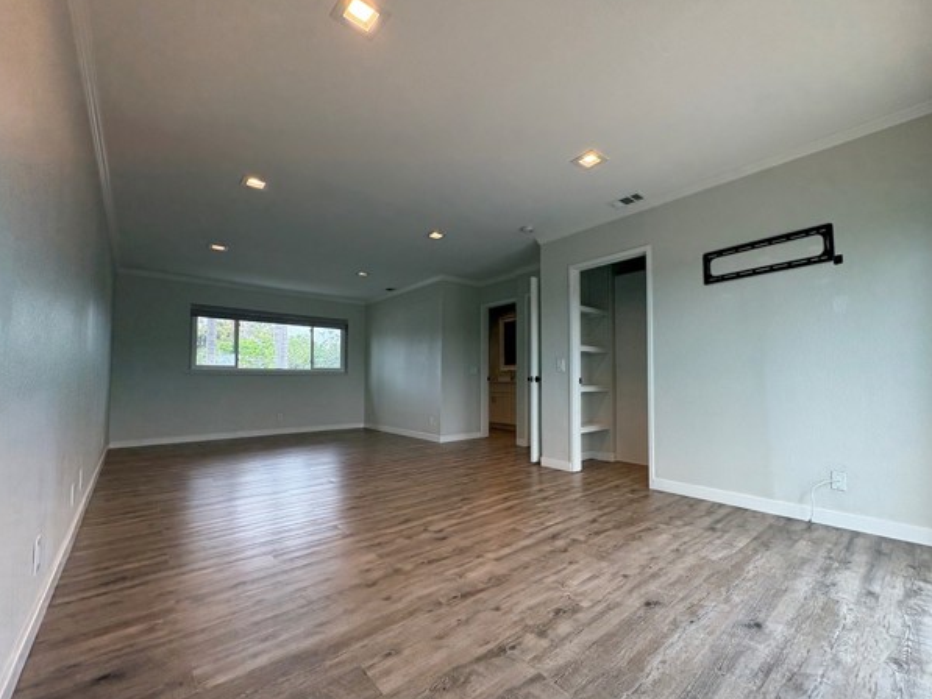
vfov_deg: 81.7
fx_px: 404
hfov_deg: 98.1
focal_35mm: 15
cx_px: 486
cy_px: 364
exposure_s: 1/141
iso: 125
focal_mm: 2.22
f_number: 2.2
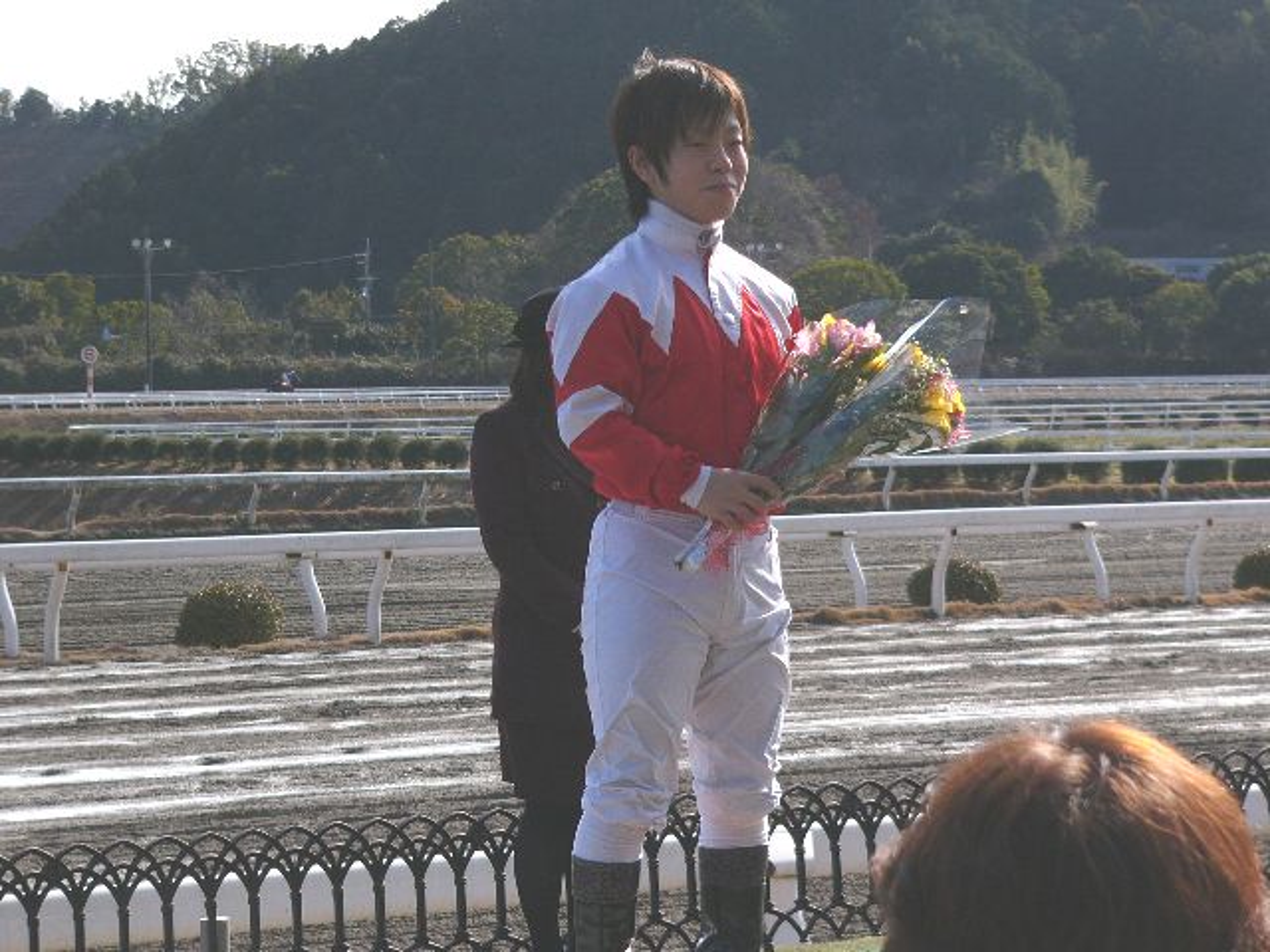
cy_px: 476
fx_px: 4476
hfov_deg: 16.1
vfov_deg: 12.1
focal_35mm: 122
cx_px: 635
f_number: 6.5
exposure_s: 1/1000
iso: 50
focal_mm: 20.2
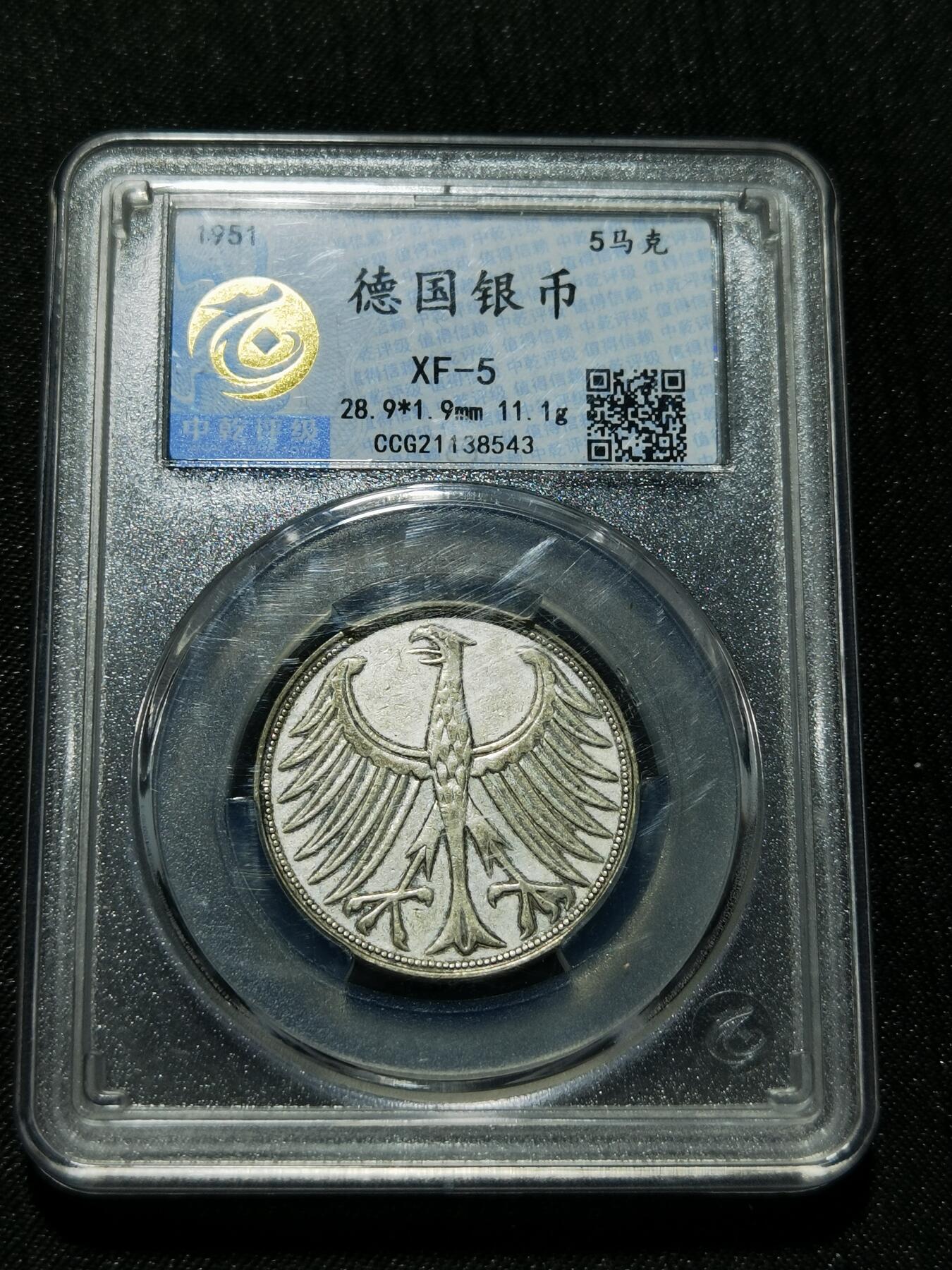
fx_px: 2310
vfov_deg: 30.7
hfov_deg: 23.3
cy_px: 635
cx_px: 476
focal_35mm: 63
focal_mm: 6.67
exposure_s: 1/107
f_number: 1.9
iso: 50
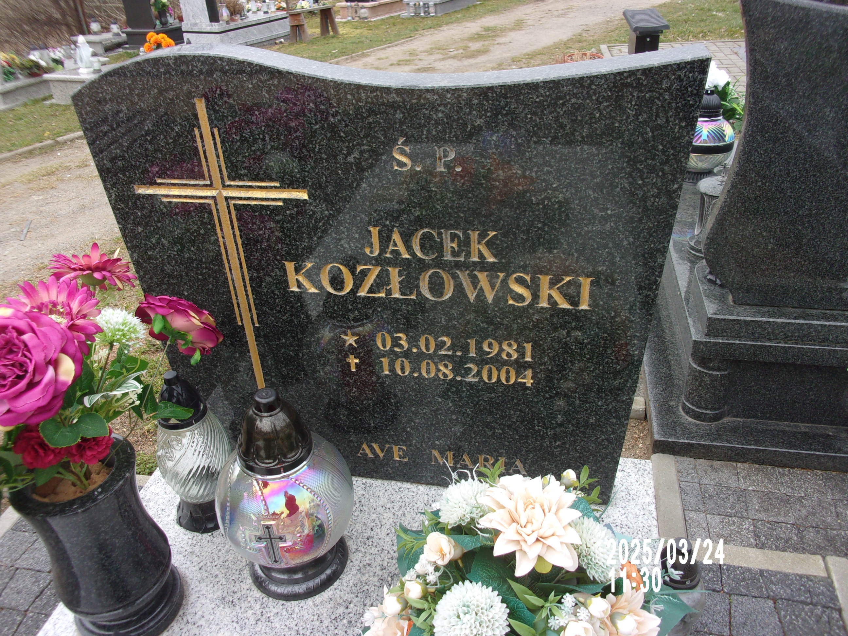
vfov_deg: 49.7
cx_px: 424
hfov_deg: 63.4
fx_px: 686
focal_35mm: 28
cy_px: 318
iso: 80
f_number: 3.9
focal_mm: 5.1
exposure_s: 1/180
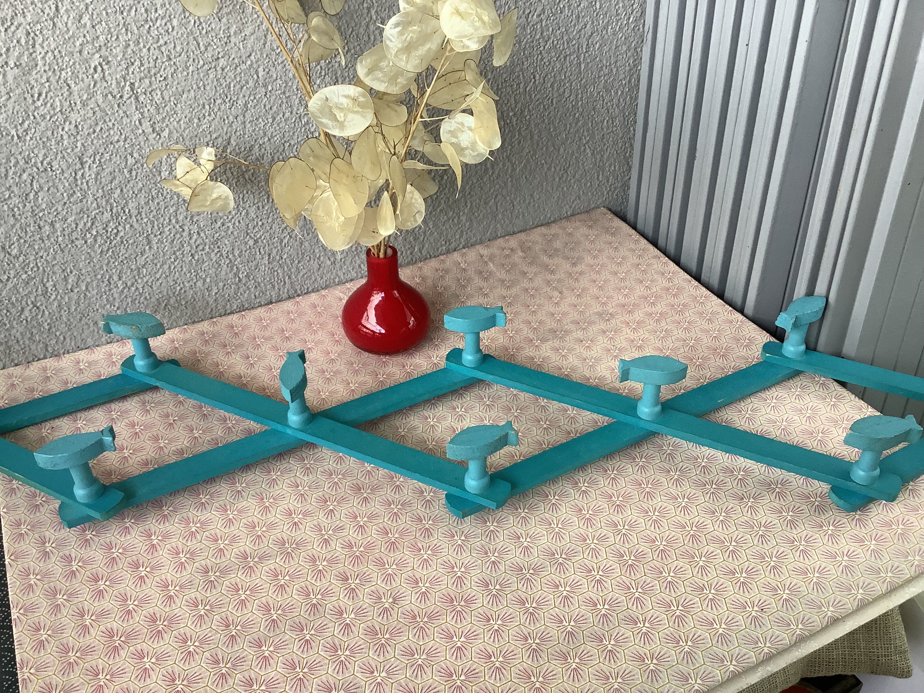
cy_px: 346
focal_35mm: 31
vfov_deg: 45.4
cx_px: 462
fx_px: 827
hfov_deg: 58.4
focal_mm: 3.3
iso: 64
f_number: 2.4
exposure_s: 1/120
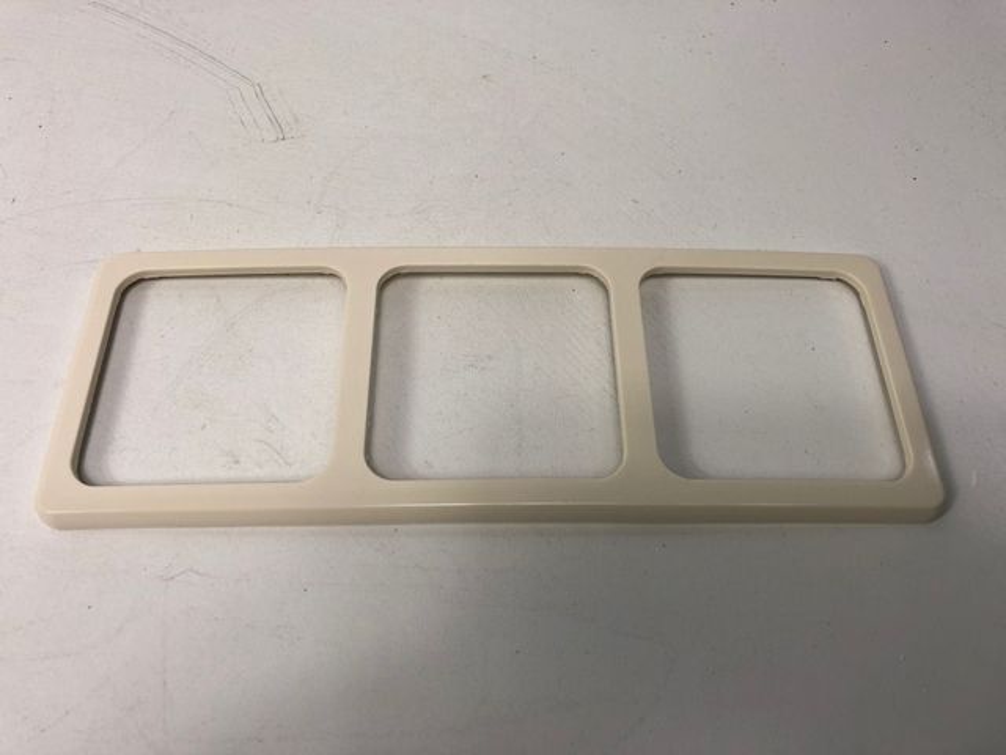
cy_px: 378
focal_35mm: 28
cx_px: 503
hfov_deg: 63.4
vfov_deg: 49.7
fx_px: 814
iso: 25
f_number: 1.8
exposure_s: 1/100
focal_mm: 4
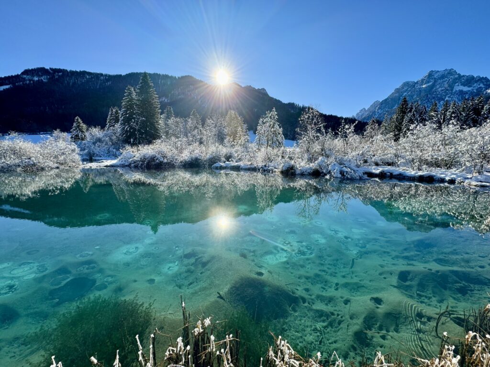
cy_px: 184
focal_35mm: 14
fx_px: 198
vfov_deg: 85.7
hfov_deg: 102.1
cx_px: 245
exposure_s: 1/1370
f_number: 2.2
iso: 50
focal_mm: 2.22
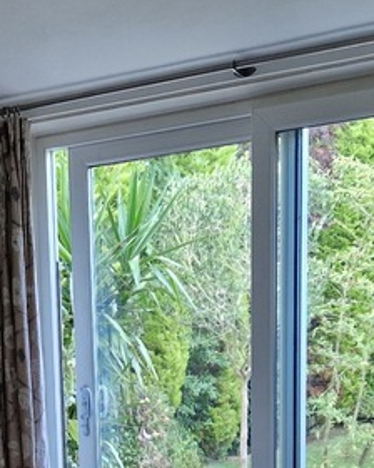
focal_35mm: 82
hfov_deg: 18.3
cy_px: 610
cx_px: 18
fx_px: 1135
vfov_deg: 21.1
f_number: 1.8
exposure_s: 1/100
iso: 320
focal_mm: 5.4
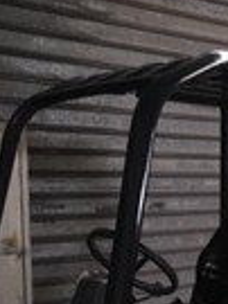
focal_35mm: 86
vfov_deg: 21.5
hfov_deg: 17.1
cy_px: 345
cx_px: 156
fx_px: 756
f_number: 2.2
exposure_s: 1/17
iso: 125
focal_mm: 4.15
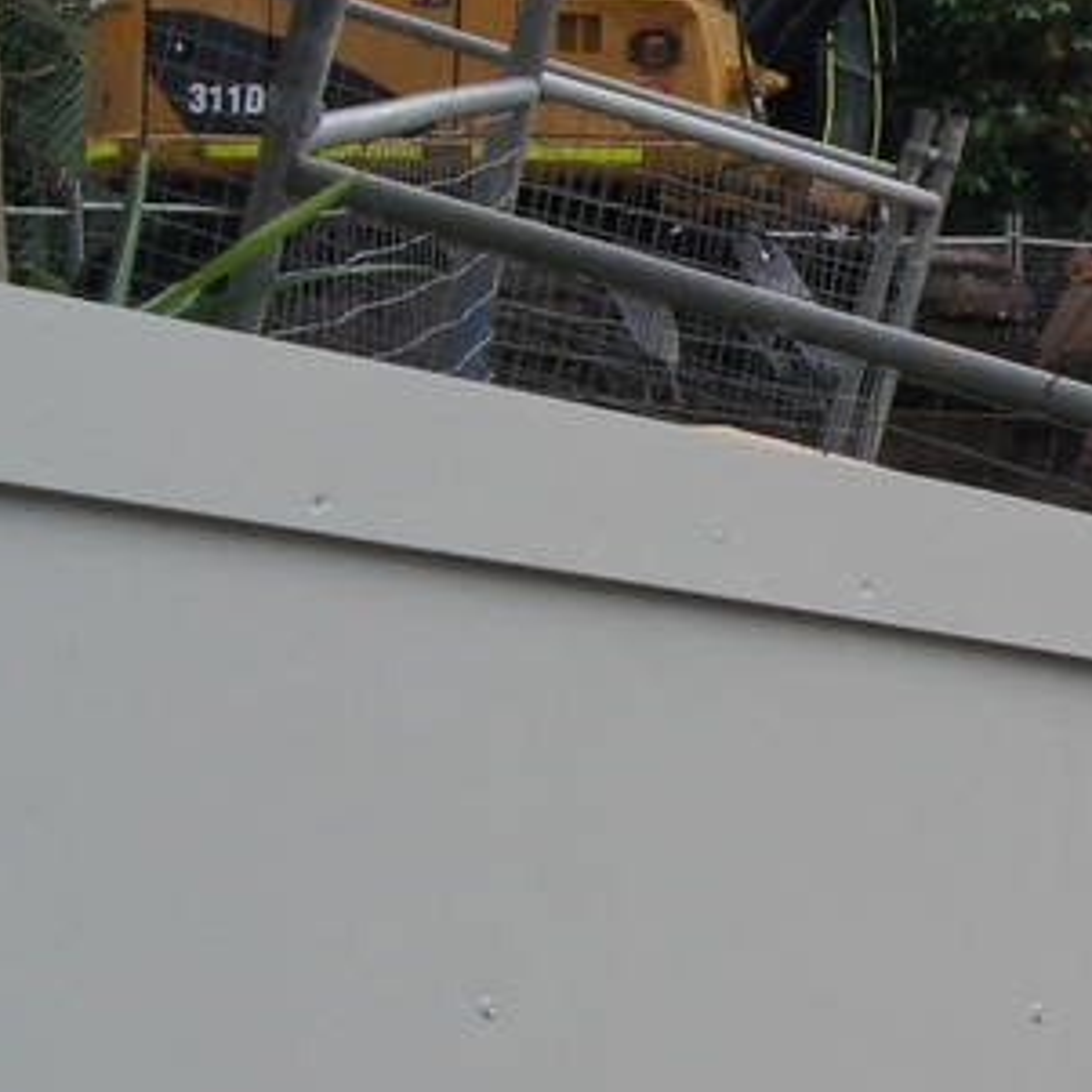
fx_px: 4354
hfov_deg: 13.0
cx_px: 1941
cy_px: 561
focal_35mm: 122
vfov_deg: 14.3
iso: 400
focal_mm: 18
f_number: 10
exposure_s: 1/160
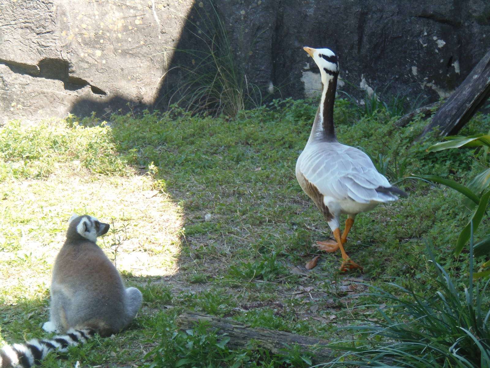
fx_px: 3426
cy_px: 184
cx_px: 245
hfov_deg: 8.2
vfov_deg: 6.1
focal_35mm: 242
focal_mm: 44.9
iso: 100
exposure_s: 1/60
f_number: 5.1
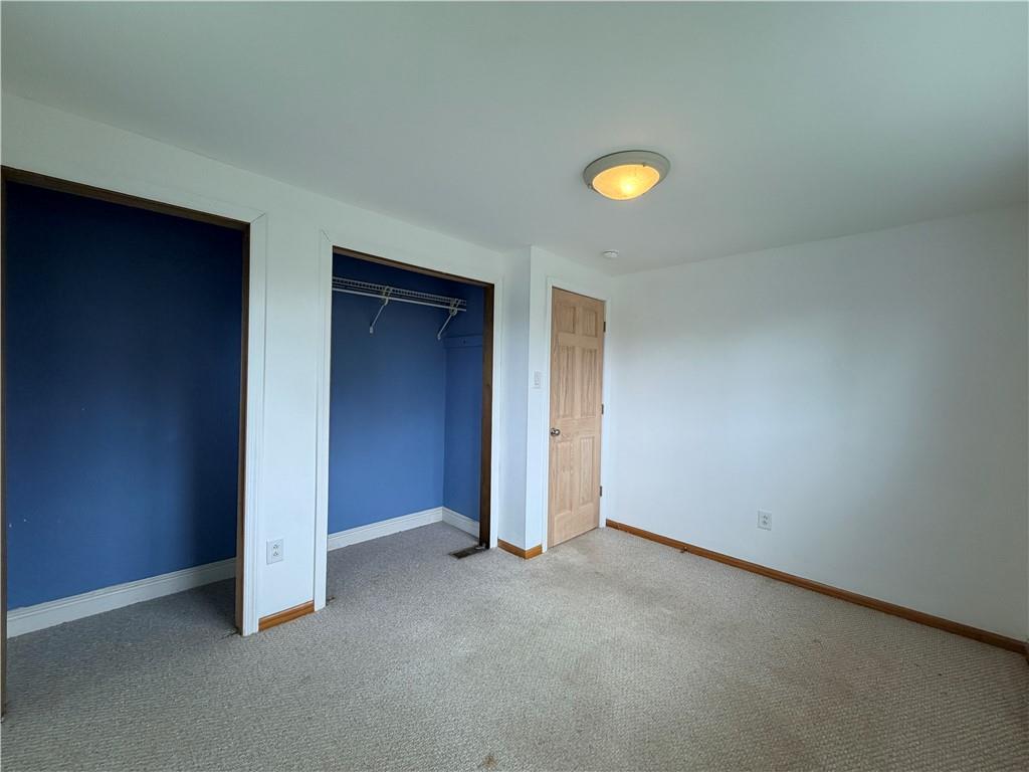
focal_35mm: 14
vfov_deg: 85.7
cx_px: 514
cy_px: 386
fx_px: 416
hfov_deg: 102.1
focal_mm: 2.22
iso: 160
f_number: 2.2
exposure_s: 1/120
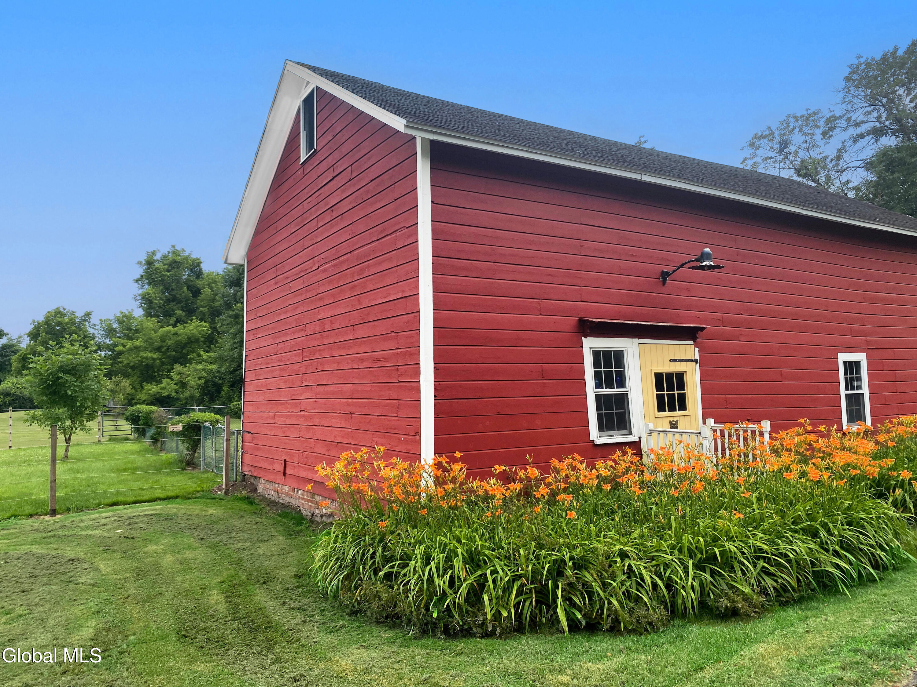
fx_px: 689
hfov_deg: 67.3
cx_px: 458
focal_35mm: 26
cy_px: 344
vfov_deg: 53.1
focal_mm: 4.25
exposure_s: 1/534
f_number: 1.8
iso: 32
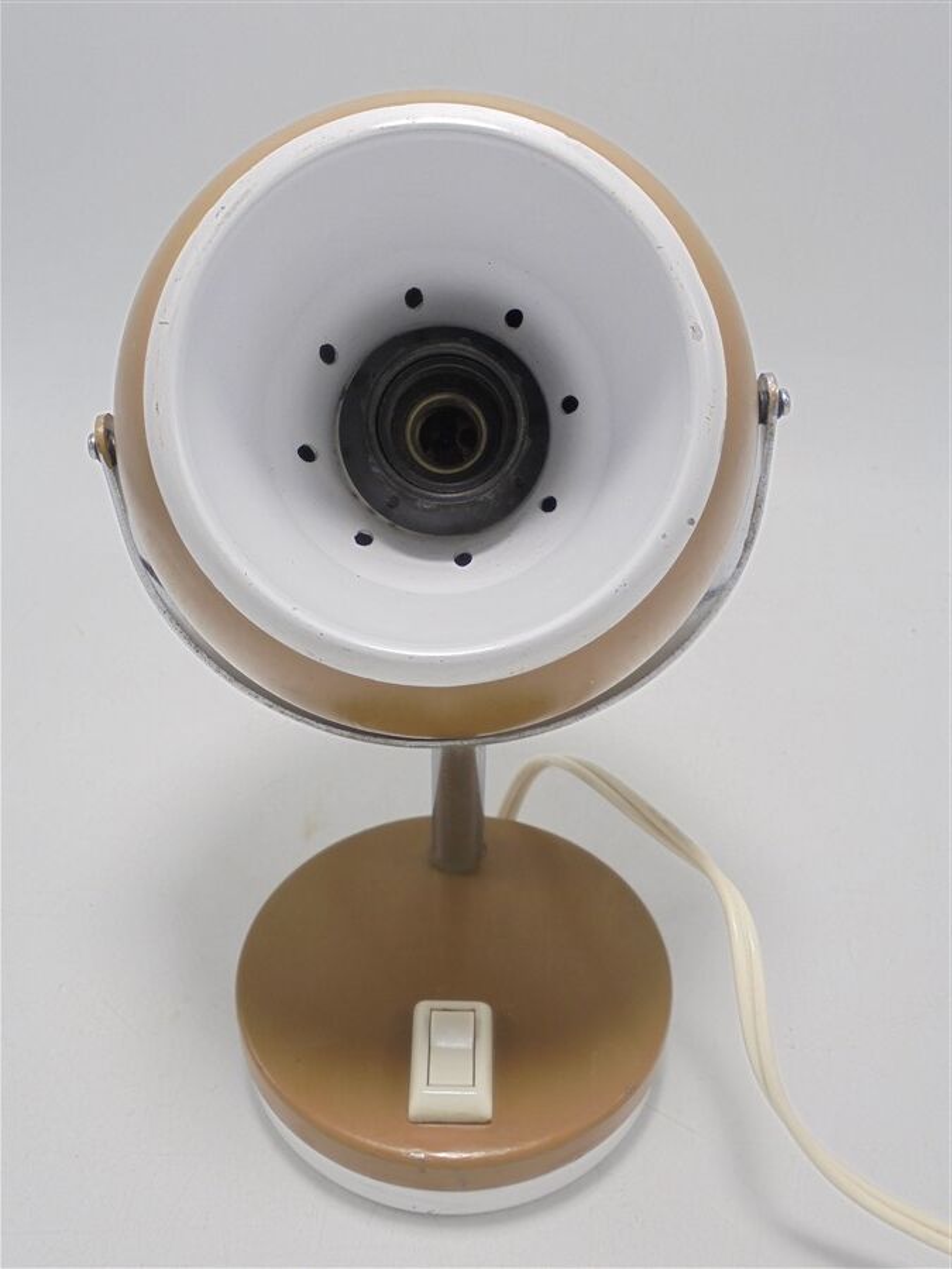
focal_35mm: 34
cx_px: 476
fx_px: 1247
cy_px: 634
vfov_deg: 54.0
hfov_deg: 41.8
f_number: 4
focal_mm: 6.1
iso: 100
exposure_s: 1/60
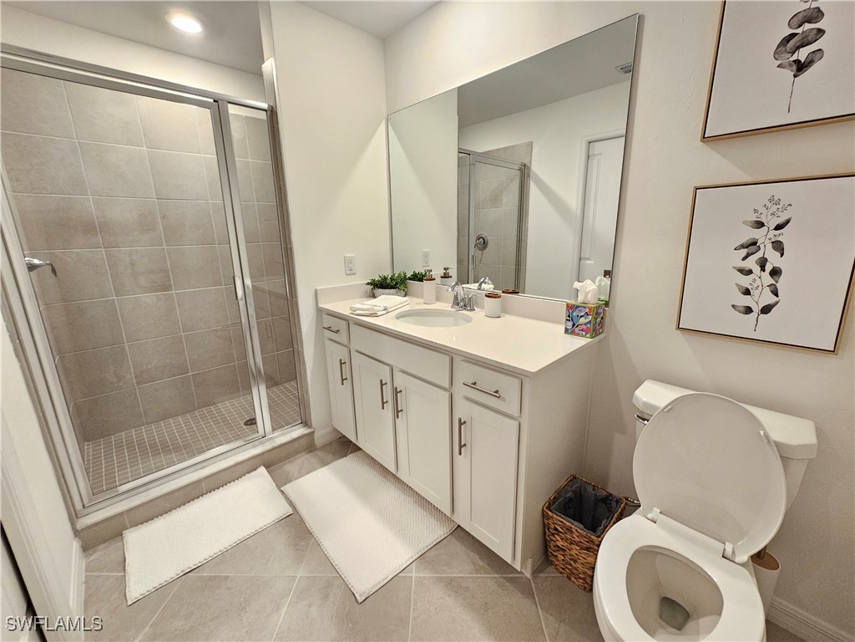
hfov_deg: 106.2
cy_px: 321
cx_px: 428
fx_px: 321
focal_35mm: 13
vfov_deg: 89.9
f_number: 2.2
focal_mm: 2.2
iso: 320
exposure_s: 1/60
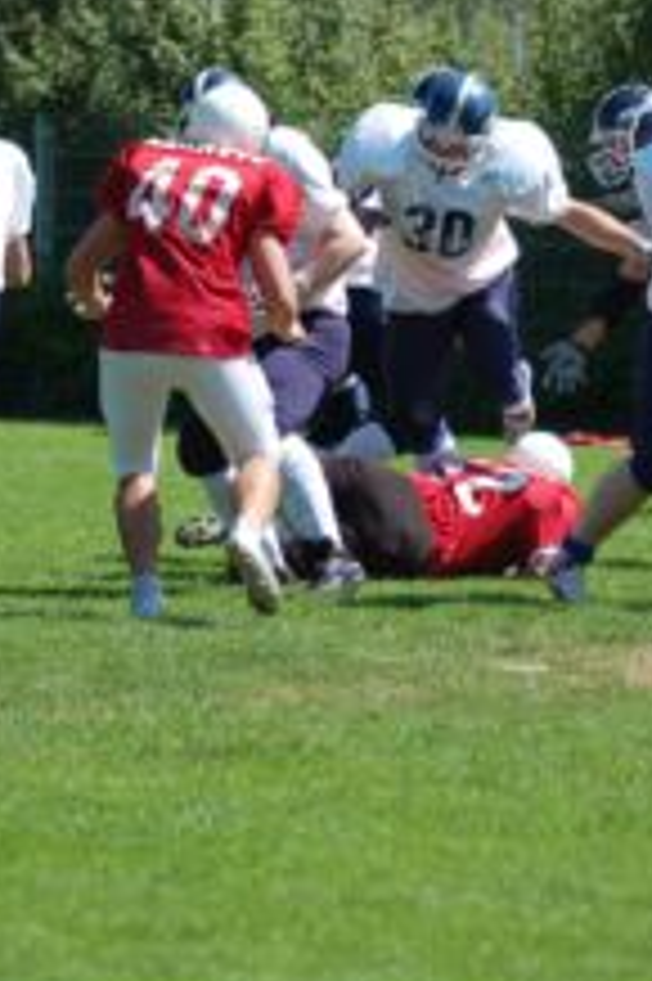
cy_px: 356
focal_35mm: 467
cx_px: 263
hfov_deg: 2.9
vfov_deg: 4.4
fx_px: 12706
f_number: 4.5
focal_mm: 150
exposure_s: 1/1000
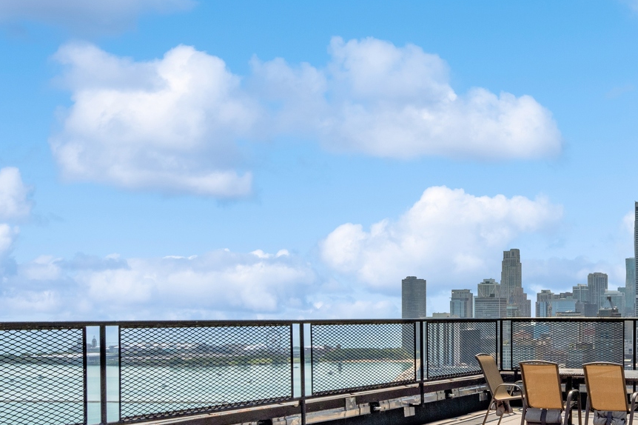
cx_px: 573
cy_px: 327
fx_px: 833
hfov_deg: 39.0
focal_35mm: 47
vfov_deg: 28.1
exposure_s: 1/640
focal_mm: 17
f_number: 11
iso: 320
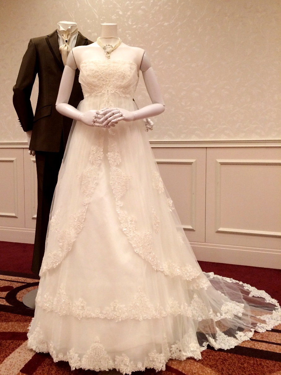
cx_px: 140
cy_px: 188
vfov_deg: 61.7
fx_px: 314
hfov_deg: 48.2
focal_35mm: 29
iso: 50
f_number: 2.2
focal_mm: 4.15
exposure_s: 1/30
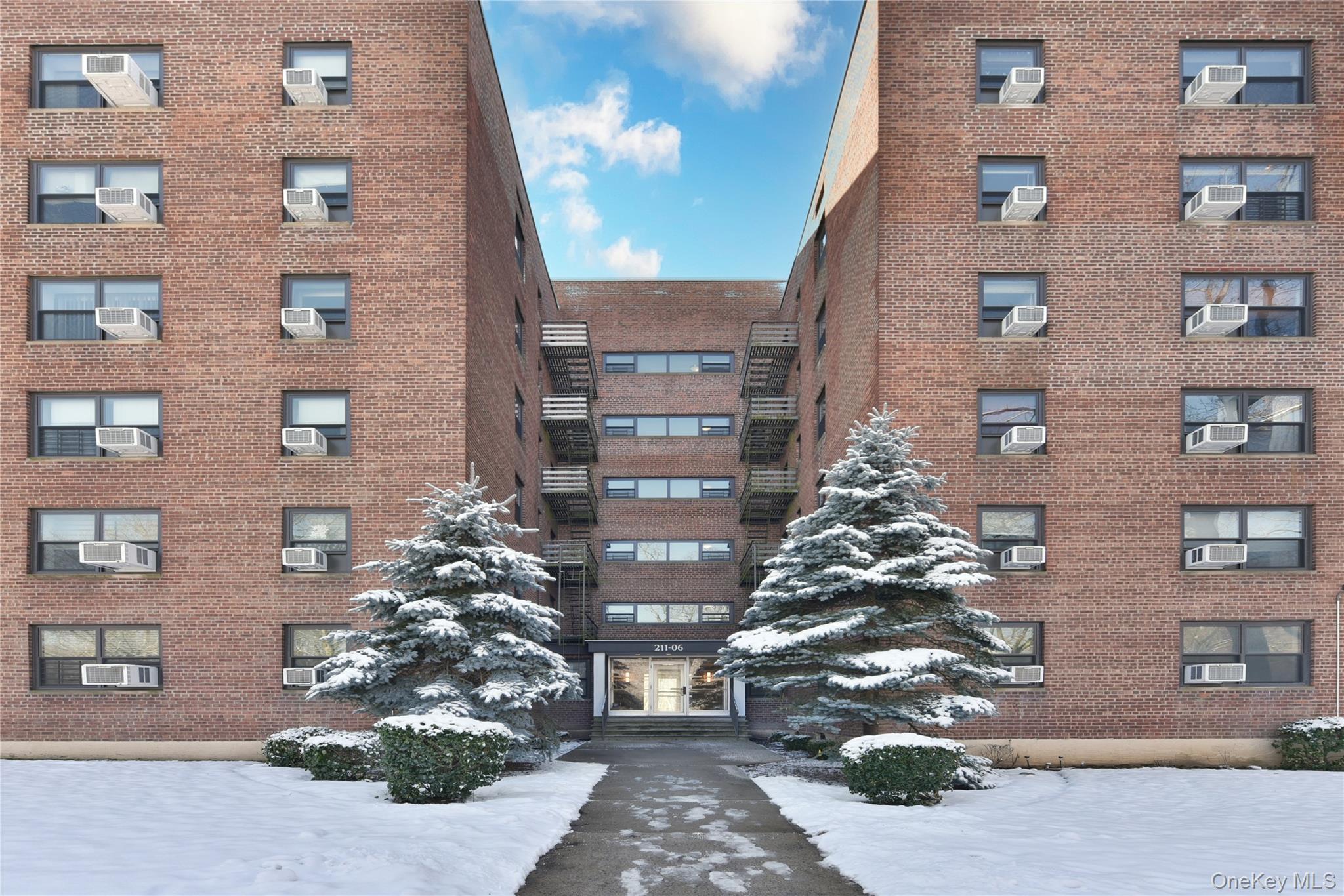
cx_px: 672
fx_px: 523
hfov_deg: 104.2
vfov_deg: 81.2
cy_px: 448
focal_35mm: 14
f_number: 7.1
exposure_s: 1/125
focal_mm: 14
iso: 400
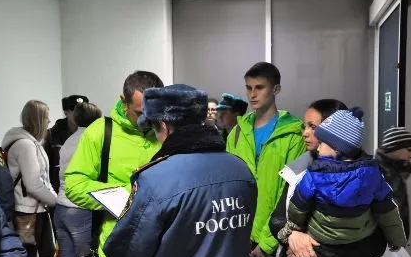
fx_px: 527
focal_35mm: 47
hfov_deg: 42.6
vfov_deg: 27.4
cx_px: 196
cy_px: 138
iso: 2200
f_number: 7.1
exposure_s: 1/30
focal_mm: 28
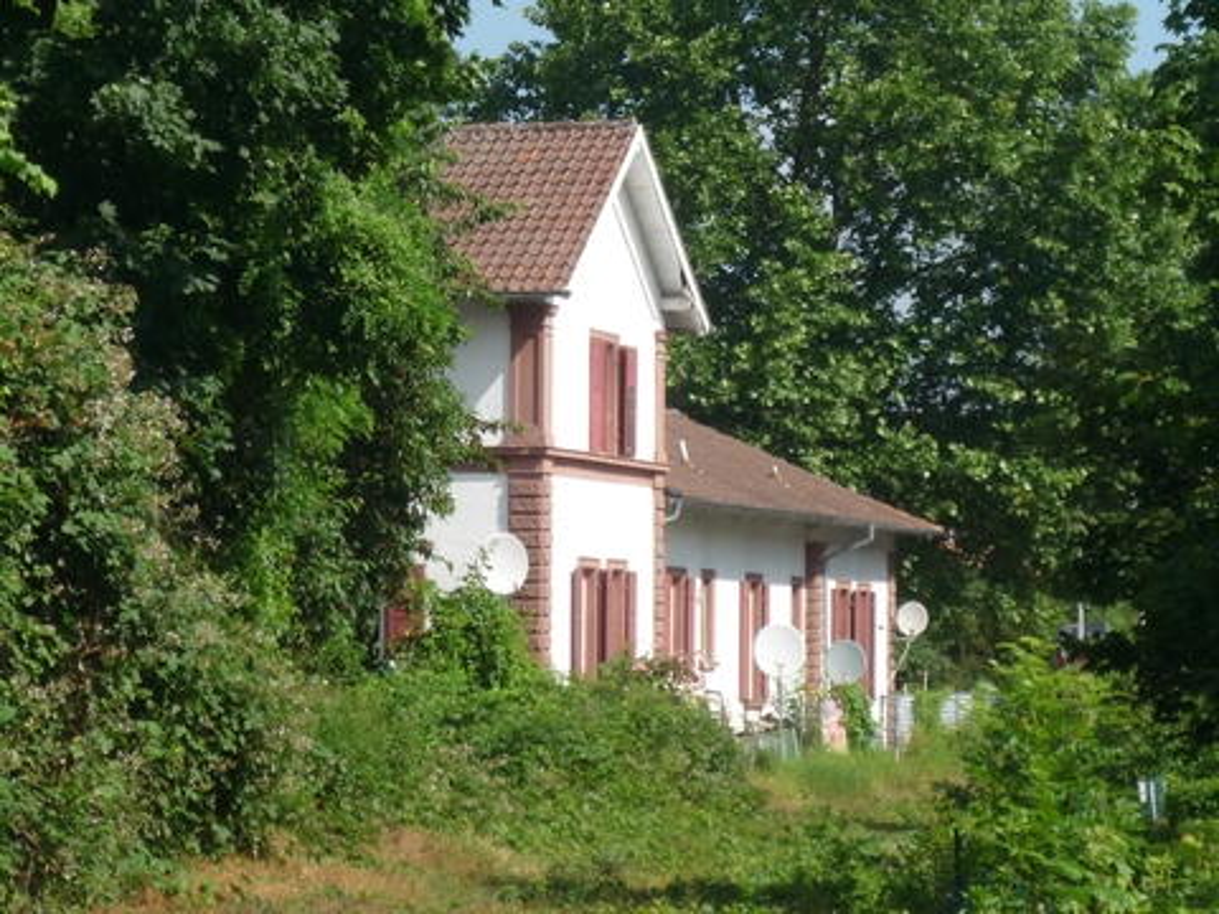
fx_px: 5810
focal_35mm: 165
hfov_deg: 12.0
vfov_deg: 9.0
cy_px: 457
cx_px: 610
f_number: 5.8
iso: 200
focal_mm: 20.8
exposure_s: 1/800
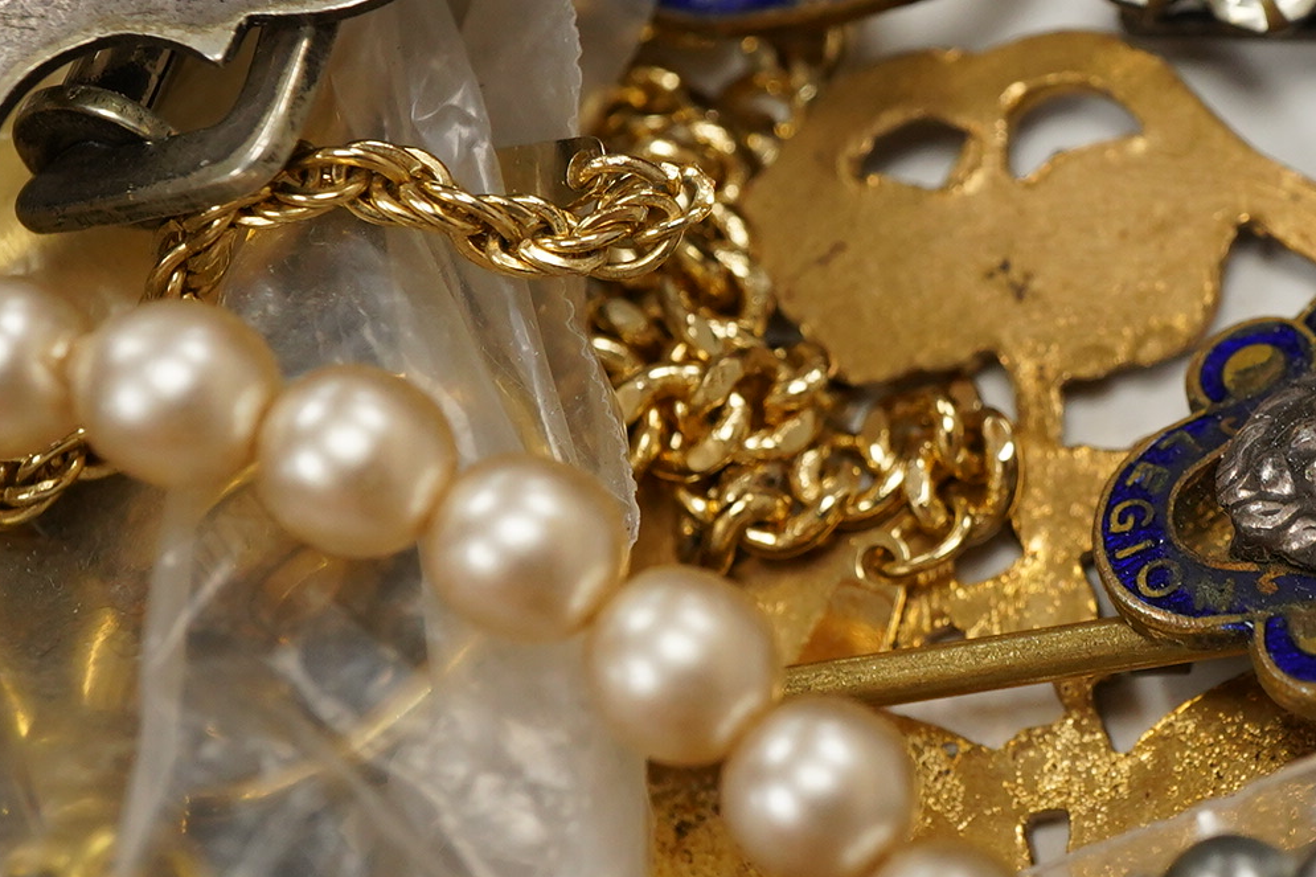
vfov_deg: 15.3
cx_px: 1073
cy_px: 370
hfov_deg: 22.5
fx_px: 3253
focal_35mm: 89
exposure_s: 1/125
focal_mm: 30
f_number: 11
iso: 1250
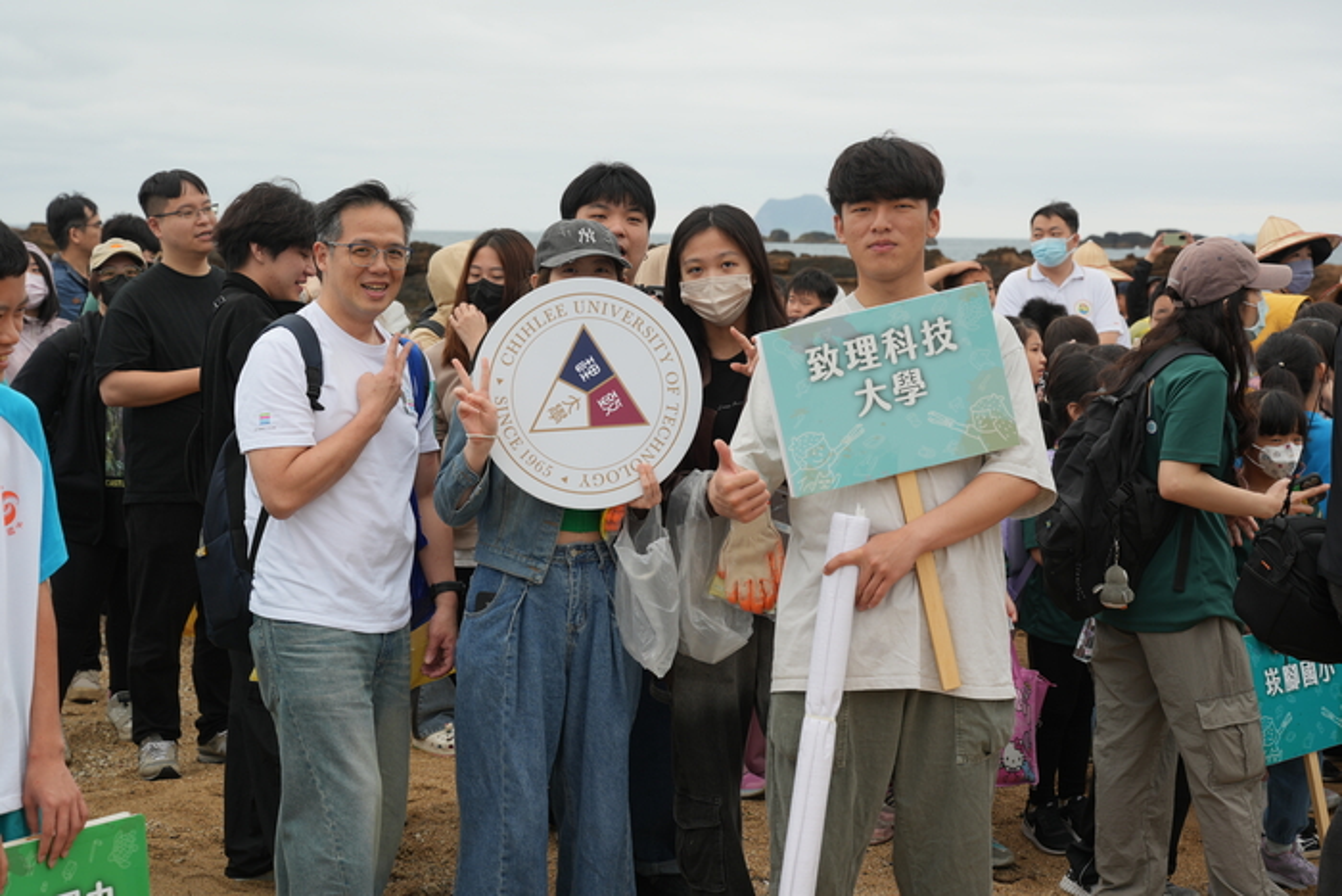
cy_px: 448
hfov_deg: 36.2
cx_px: 671
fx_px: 2051
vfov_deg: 24.6
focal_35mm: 55
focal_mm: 55
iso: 125
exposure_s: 1/80
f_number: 6.3
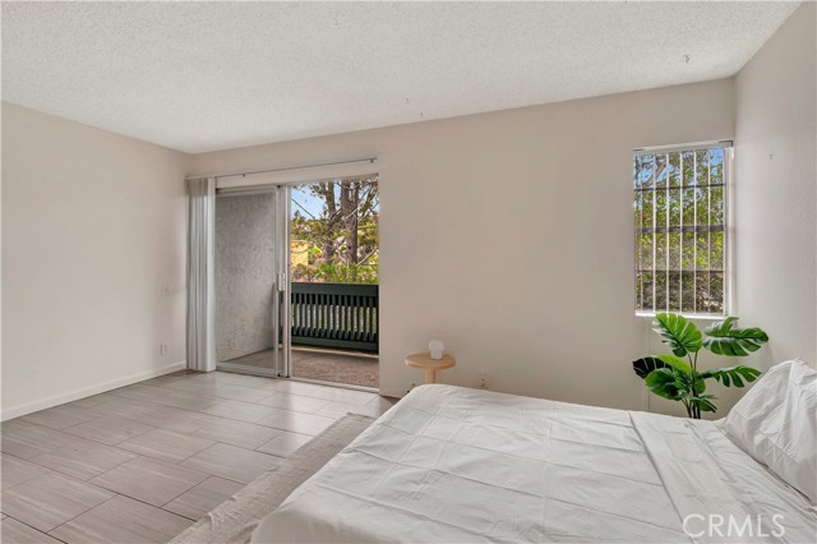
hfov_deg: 96.8
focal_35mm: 16
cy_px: 272
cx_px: 408
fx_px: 363
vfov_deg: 73.7
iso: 400
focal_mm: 16
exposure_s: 1/30
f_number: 8
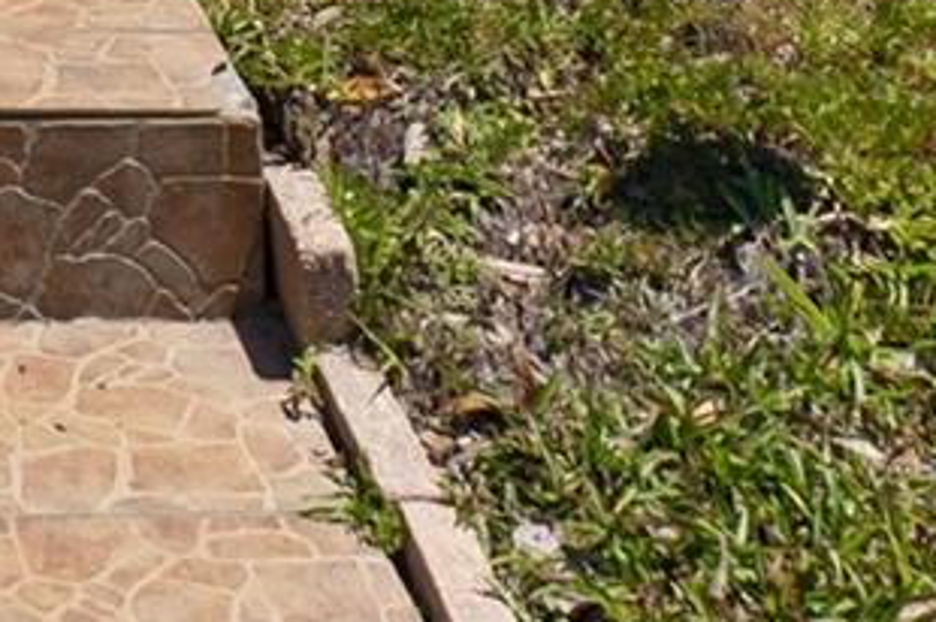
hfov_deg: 15.1
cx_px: -537
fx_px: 3221
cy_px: -948
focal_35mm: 124
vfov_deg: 9.6
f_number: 8
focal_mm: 16
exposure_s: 1/320
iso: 400
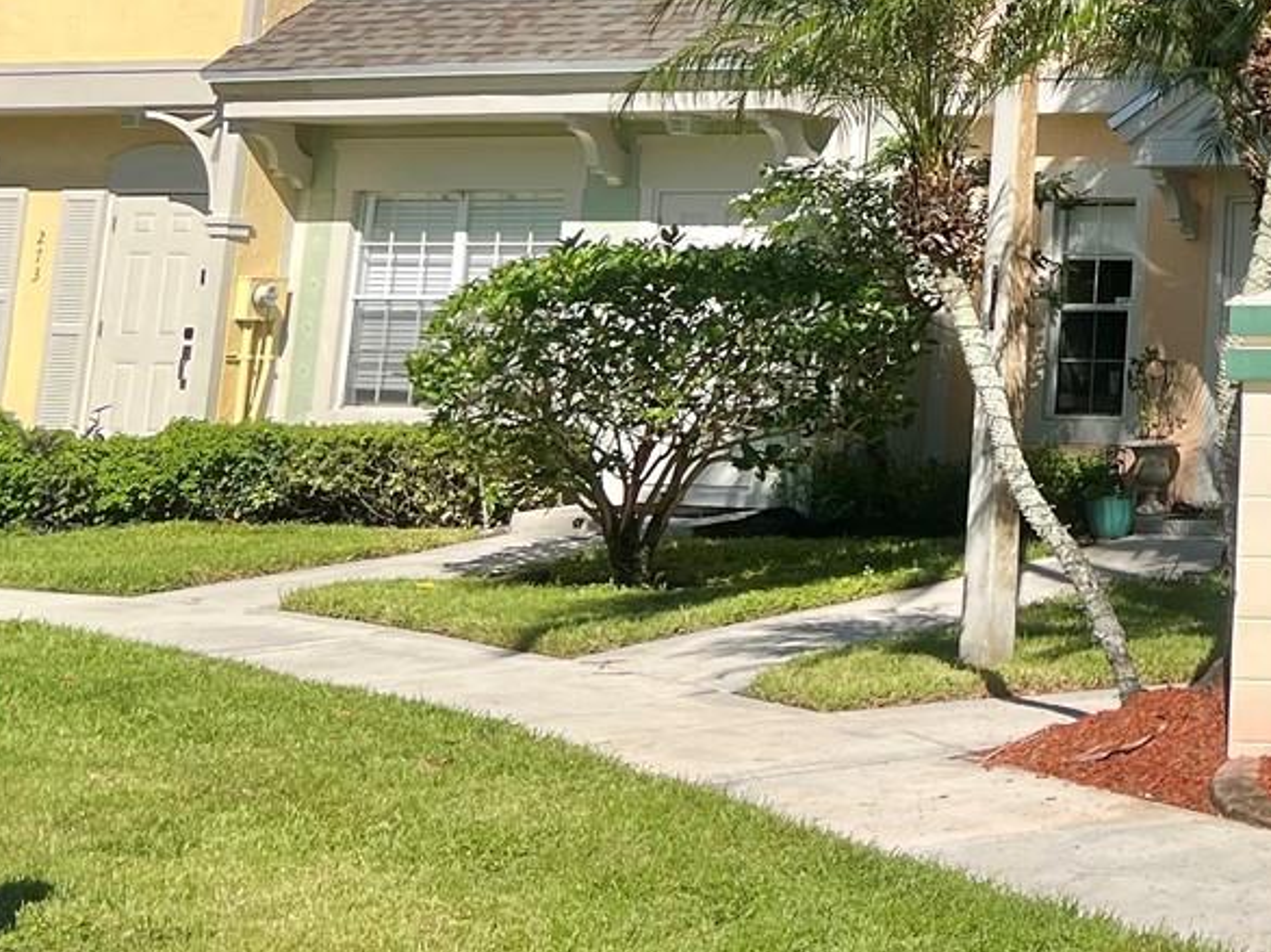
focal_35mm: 71
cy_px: -176
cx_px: 1579
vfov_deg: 19.5
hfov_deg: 24.5
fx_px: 2606
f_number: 1.5
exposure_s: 1/3571
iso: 50
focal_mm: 5.7
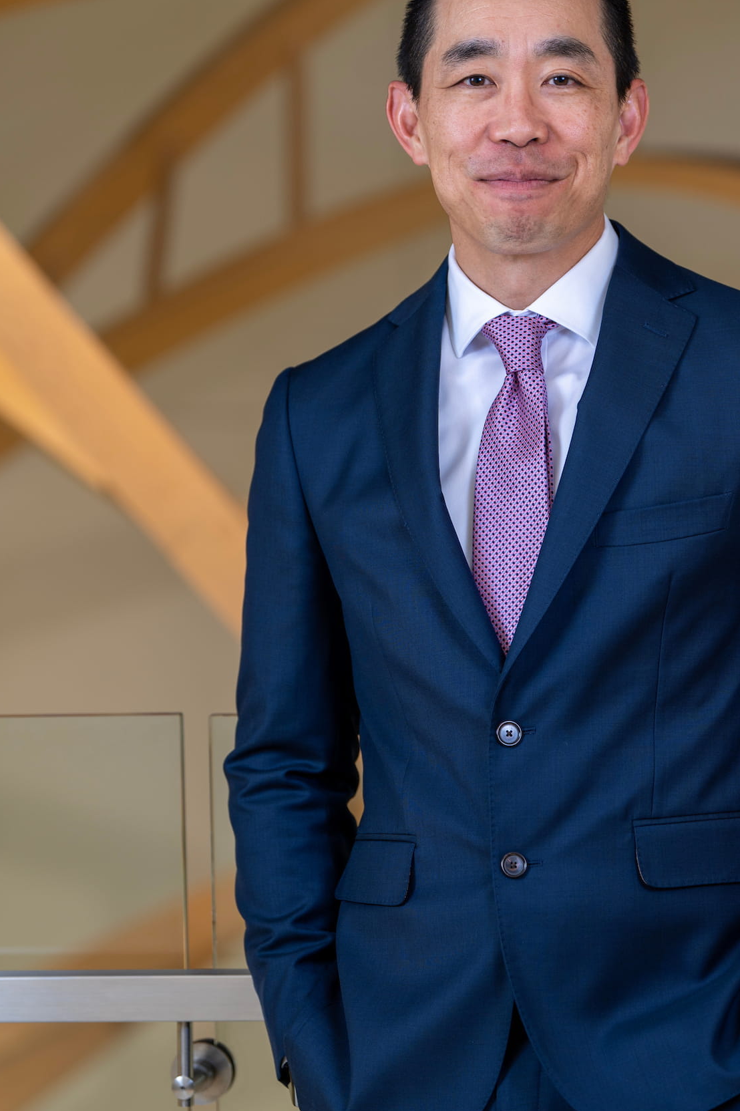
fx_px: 5120
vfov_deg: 12.4
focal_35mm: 166
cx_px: 463
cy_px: 553
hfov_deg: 8.3
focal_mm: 115
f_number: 2.8
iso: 125
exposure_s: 1/40
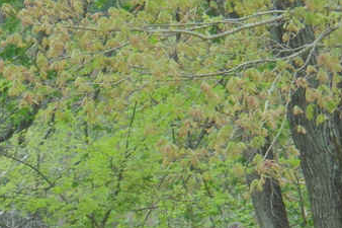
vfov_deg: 3.7
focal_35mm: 371
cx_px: 162
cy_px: 196
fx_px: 3523
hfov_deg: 5.6
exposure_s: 1/125
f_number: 6.5
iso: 100
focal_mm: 27.6
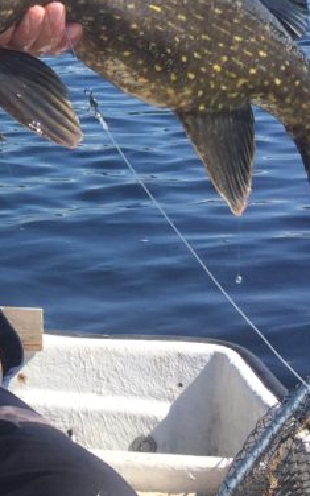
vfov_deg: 20.7
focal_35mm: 98
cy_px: 42
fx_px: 1325
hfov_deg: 12.3
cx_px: -245
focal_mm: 4.15
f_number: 2.2
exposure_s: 1/1368
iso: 32
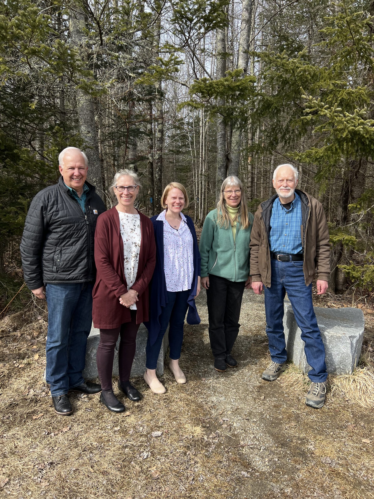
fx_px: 375
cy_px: 250
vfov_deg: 67.3
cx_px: 187
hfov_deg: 53.1
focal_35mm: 26
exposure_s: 1/2841
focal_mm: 5.7
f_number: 1.5
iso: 50
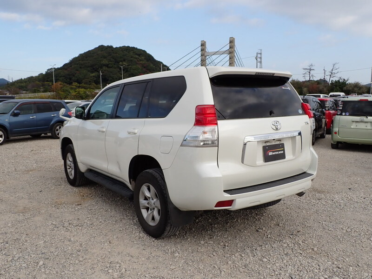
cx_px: 186
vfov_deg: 46.8
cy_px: 140
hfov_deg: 60.0
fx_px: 322
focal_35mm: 30
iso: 100
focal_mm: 5.4
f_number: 3.2
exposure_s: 1/800
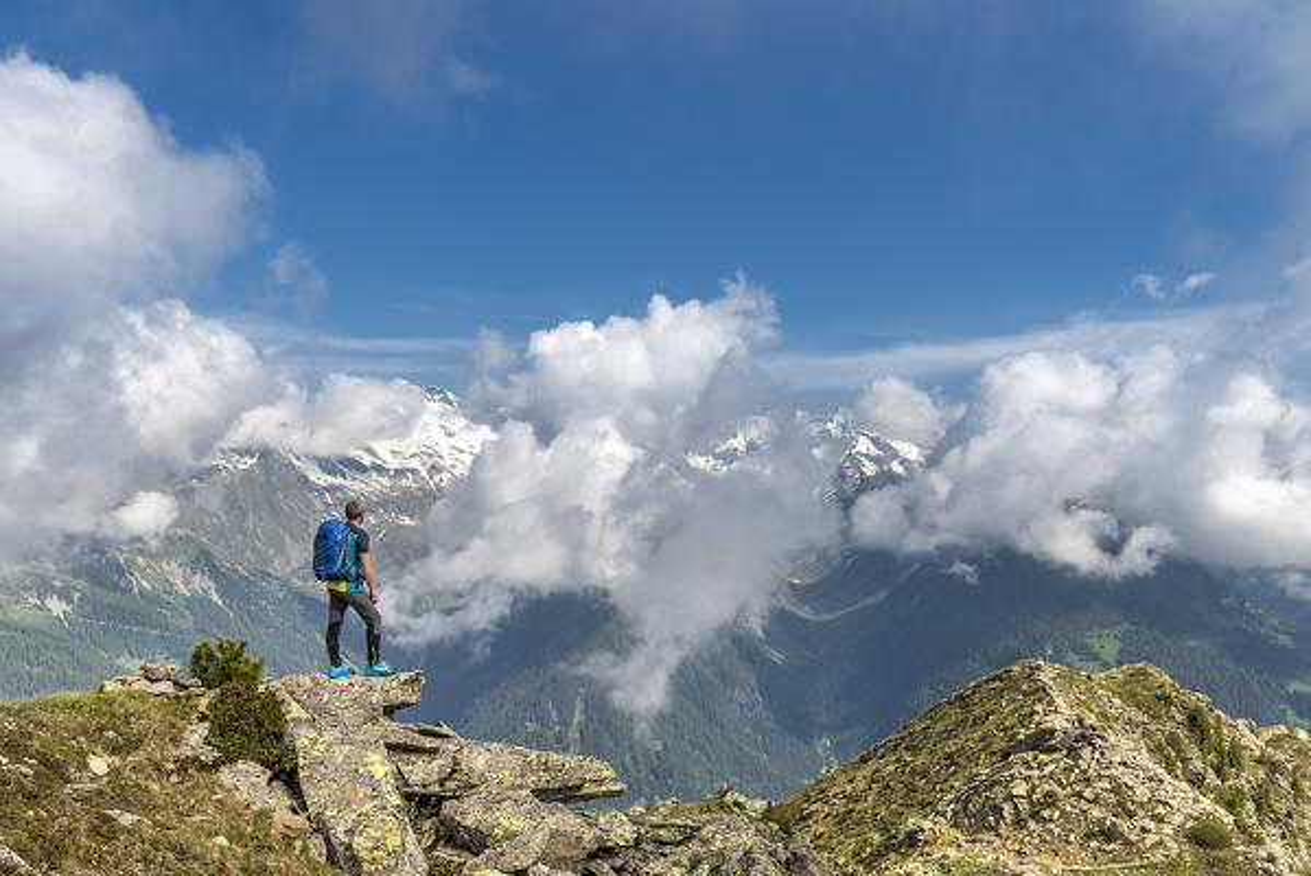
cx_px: 656
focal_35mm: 34
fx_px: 1239
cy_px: 438
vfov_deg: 38.9
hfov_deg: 55.8
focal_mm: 34
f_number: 8
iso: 200
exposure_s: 1/2500
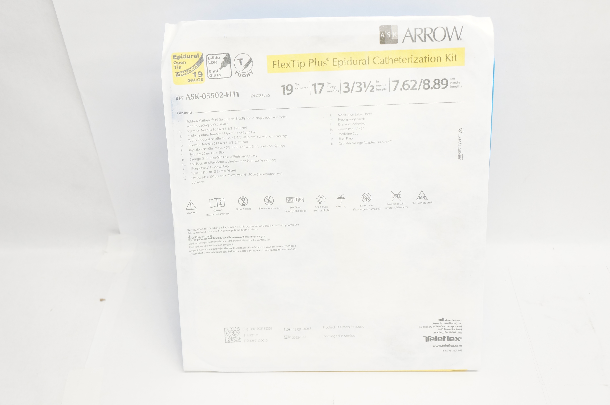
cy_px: 202
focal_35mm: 36
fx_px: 609
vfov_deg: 36.8
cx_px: 305
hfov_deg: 53.2
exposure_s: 1/80
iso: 800
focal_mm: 24
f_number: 5
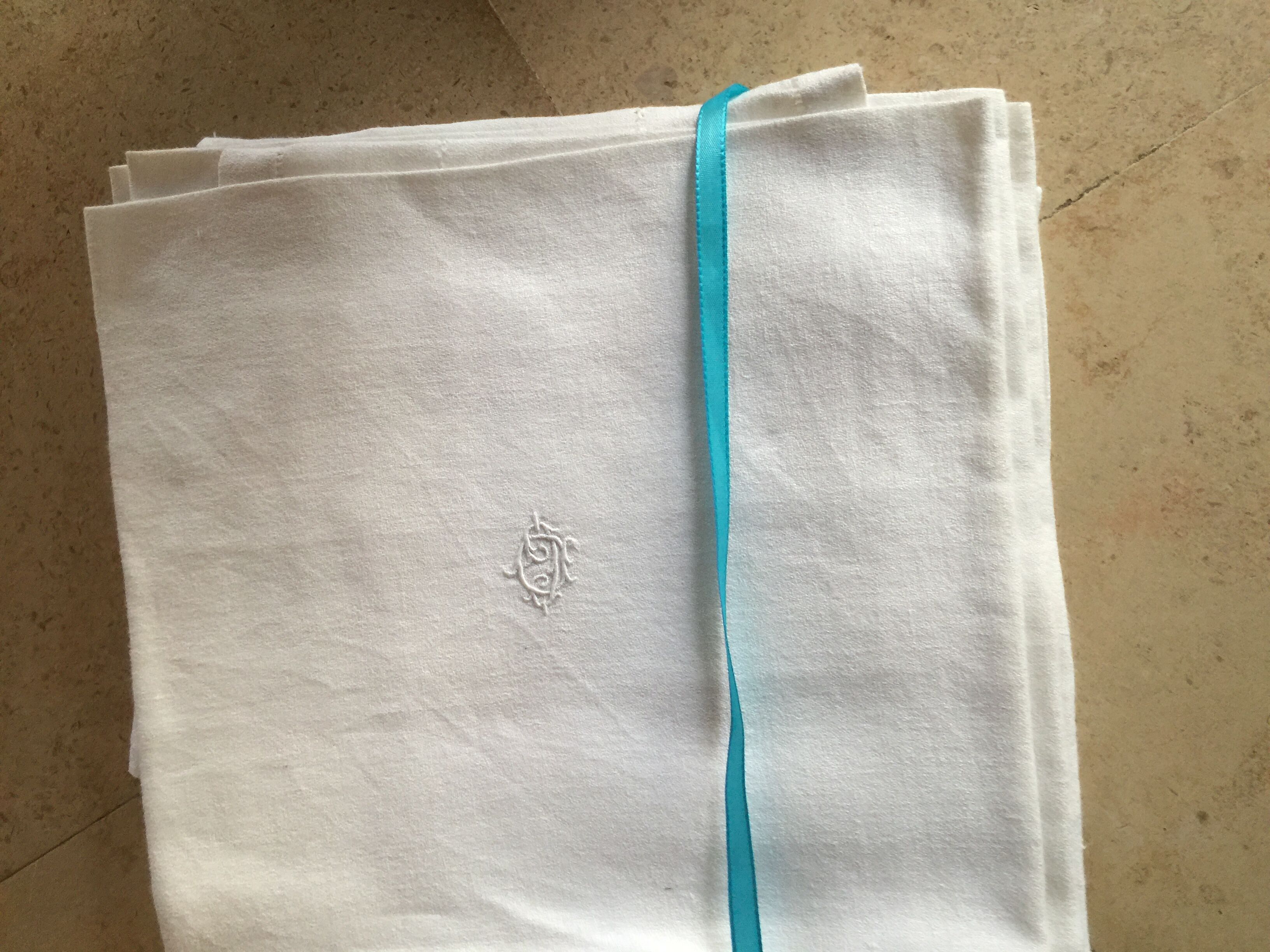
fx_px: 1064
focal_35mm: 29
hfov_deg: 61.7
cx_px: 635
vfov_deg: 48.2
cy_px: 476
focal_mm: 4.15
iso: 50
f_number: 2.2
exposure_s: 1/17
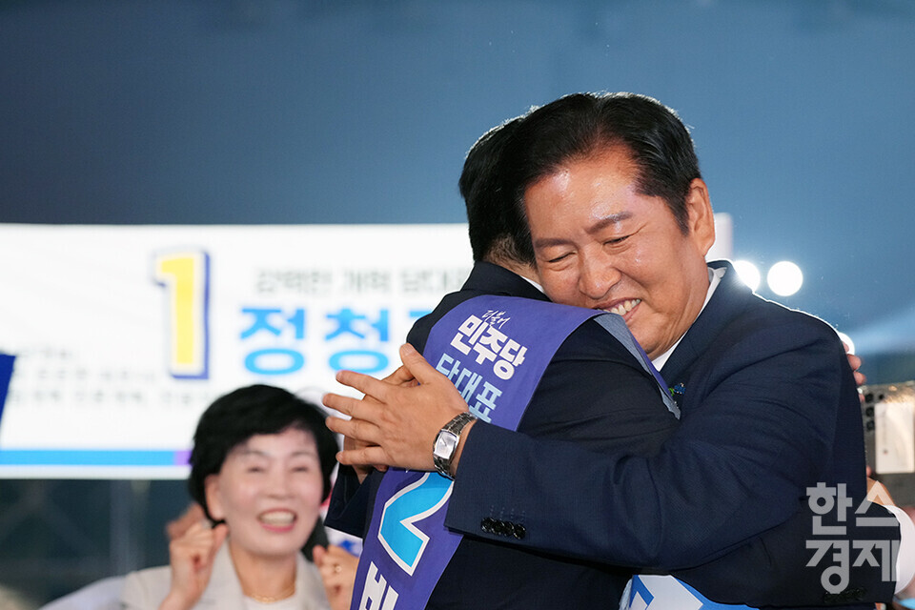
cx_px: 458
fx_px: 2719
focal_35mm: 107
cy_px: 305
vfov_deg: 12.8
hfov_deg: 19.1
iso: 3200
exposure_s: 1/160
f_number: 5
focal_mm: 107
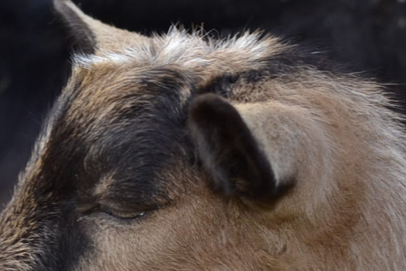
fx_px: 2197
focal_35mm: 195
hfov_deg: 10.1
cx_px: -242
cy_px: 221
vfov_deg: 7.0
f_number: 4
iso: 100
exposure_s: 1/80
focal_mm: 35
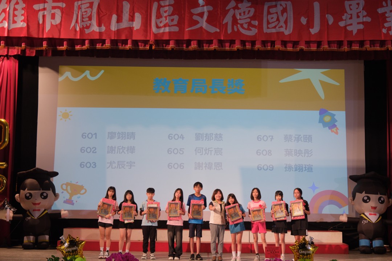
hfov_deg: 41.1
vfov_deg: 28.1
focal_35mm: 48
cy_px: 130
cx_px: 196
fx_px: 523
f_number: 2.8
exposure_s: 1/60
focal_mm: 32.1
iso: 800
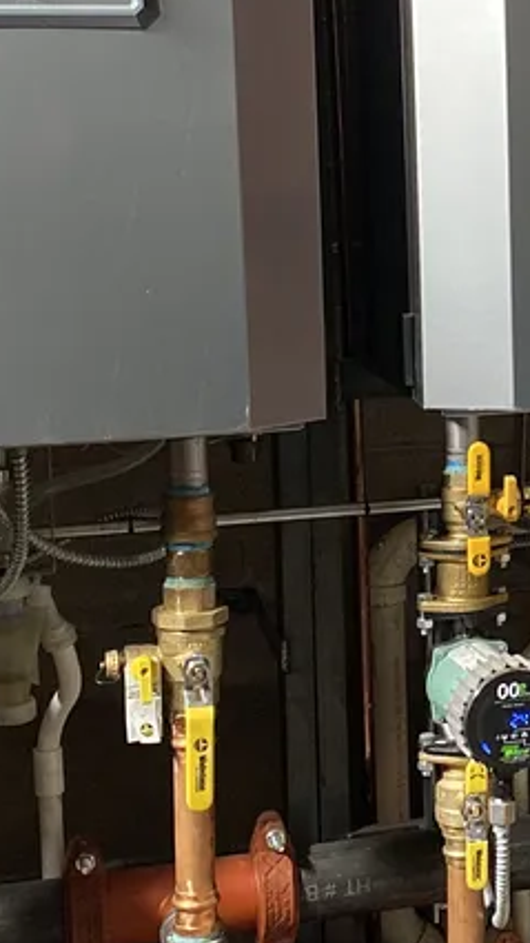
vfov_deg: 26.4
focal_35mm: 80
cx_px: 699
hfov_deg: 14.4
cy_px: 333
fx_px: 1999
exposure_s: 1/40
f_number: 1.8
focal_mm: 4.25
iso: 500
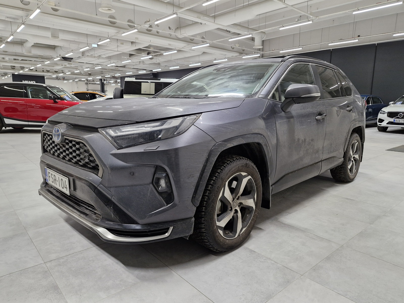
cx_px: 202
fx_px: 268
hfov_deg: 73.9
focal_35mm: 23
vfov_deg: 58.9
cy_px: 152
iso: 200
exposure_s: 1/100
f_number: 1.8
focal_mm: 5.54
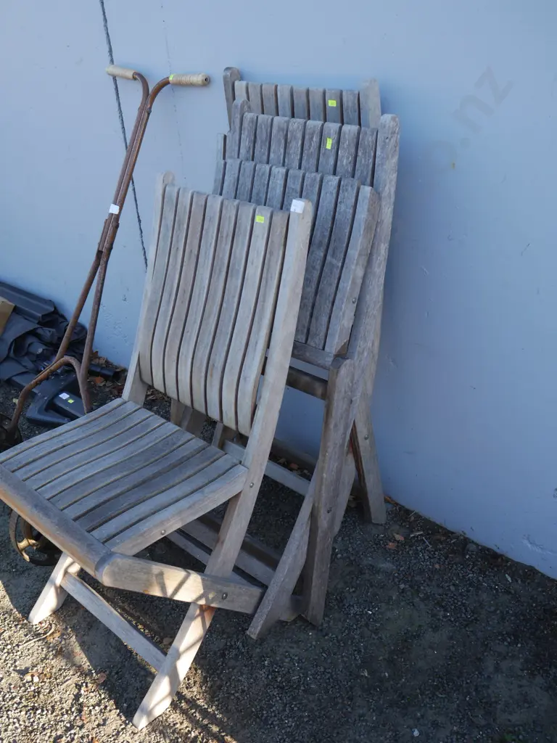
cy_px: 372
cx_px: 278
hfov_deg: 36.0
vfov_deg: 46.8
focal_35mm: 40
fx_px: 858
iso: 200
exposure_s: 1/125
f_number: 5
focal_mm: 20
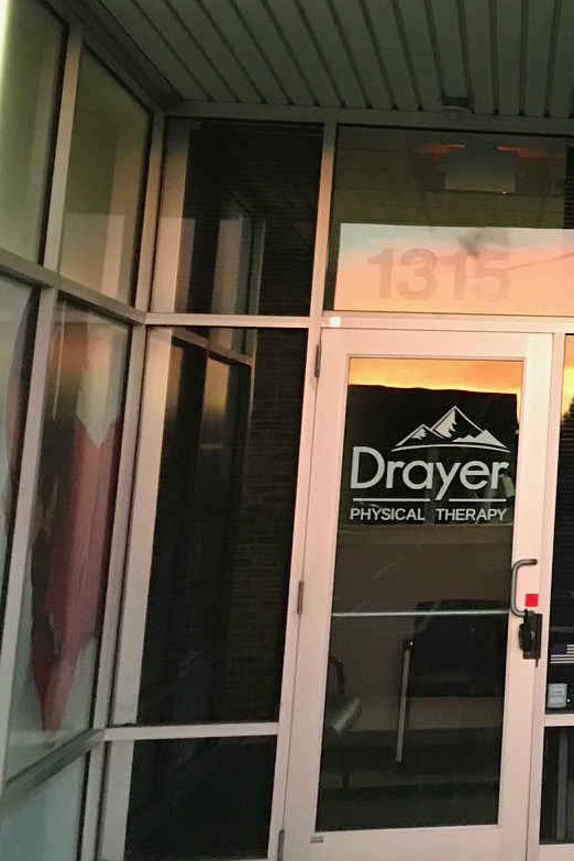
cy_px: 153
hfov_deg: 15.7
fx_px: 1794
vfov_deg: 26.4
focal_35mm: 75
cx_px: 1022
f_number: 1.8
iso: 100
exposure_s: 1/15
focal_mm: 3.99
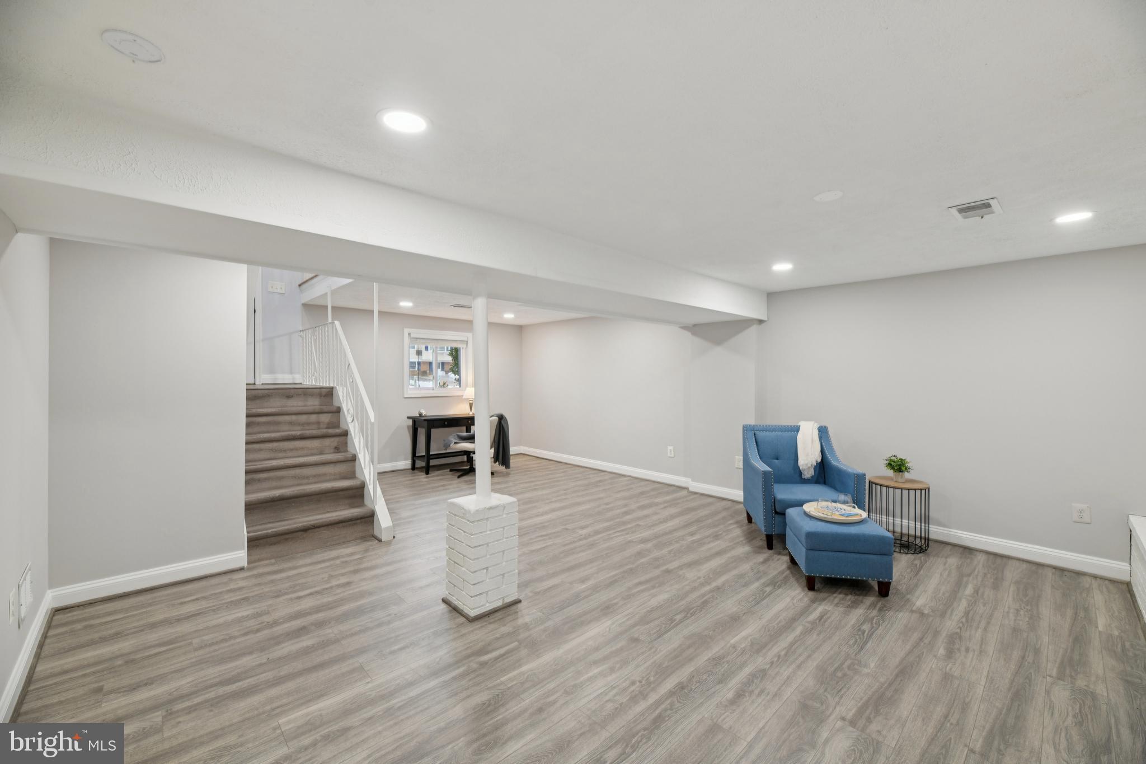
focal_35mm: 14
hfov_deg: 104.3
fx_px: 446
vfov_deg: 81.2
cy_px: 382
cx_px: 573
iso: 400
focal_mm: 14
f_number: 8
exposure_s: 1/15
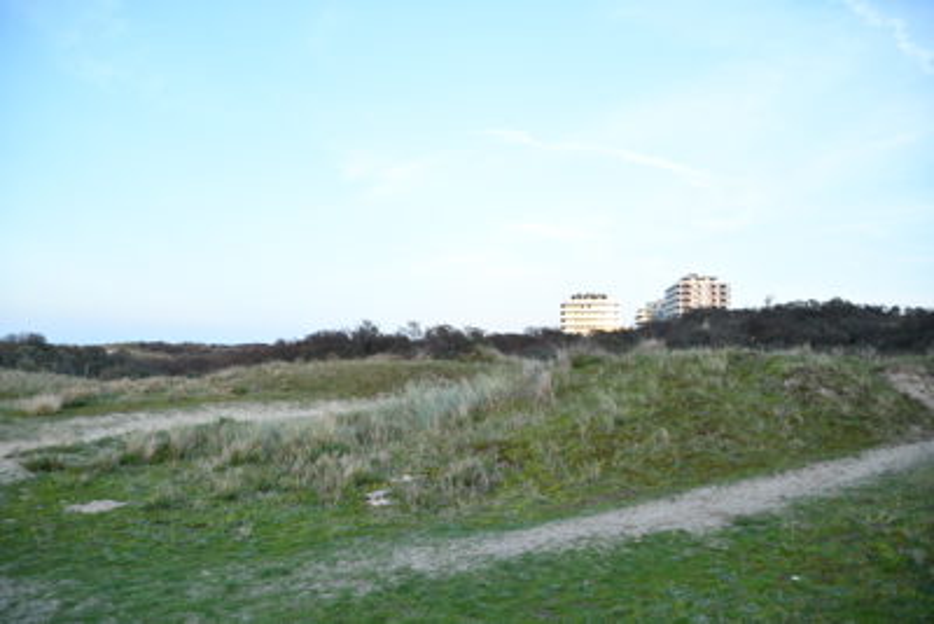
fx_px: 623
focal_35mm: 24
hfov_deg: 73.7
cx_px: 467
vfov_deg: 53.2
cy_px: 312
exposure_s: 1/100
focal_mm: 16
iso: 100
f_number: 3.5
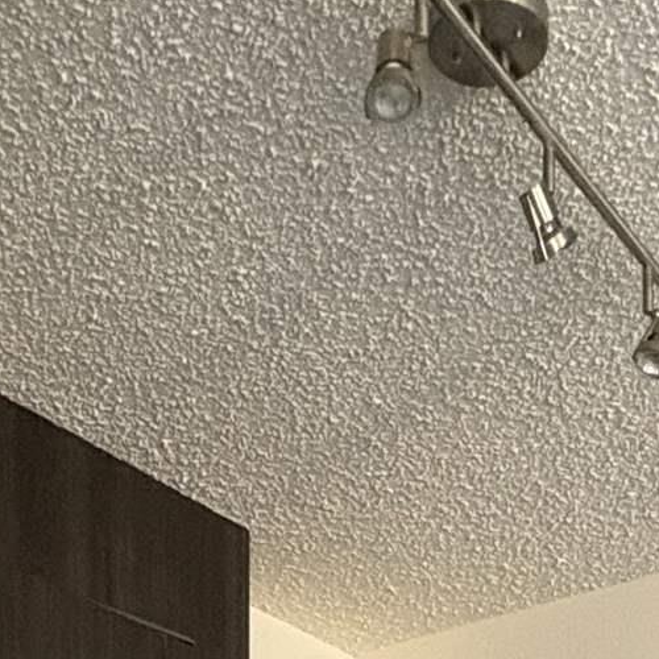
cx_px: 389
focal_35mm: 76
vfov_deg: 17.2
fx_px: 1637
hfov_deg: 22.7
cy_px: 1281
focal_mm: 2.22
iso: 400
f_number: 2.2
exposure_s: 1/60
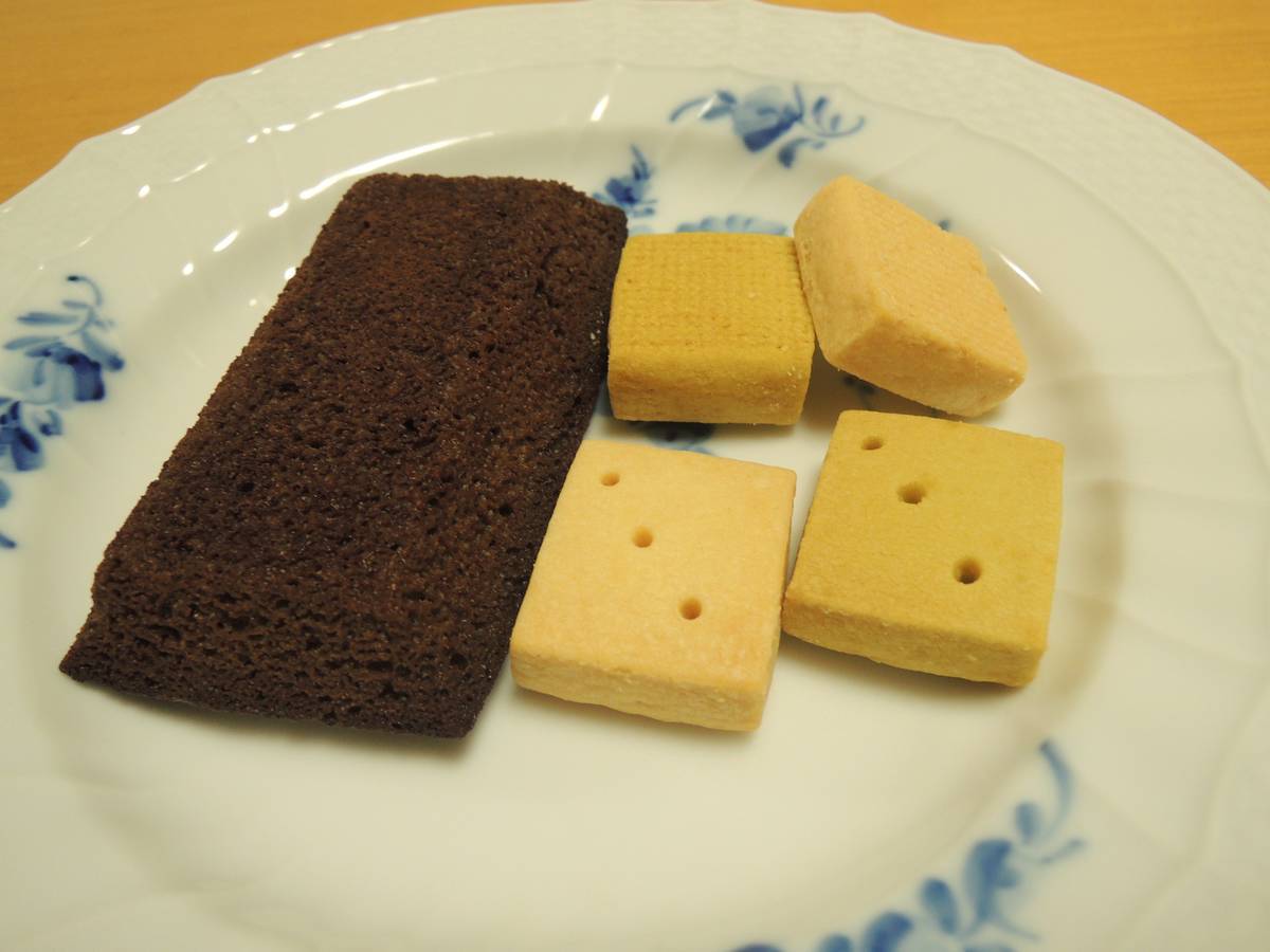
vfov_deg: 56.8
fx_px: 881
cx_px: 635
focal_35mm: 24
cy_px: 476
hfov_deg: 71.6
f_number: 2.8
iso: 280
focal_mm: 4.3
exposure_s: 1/30
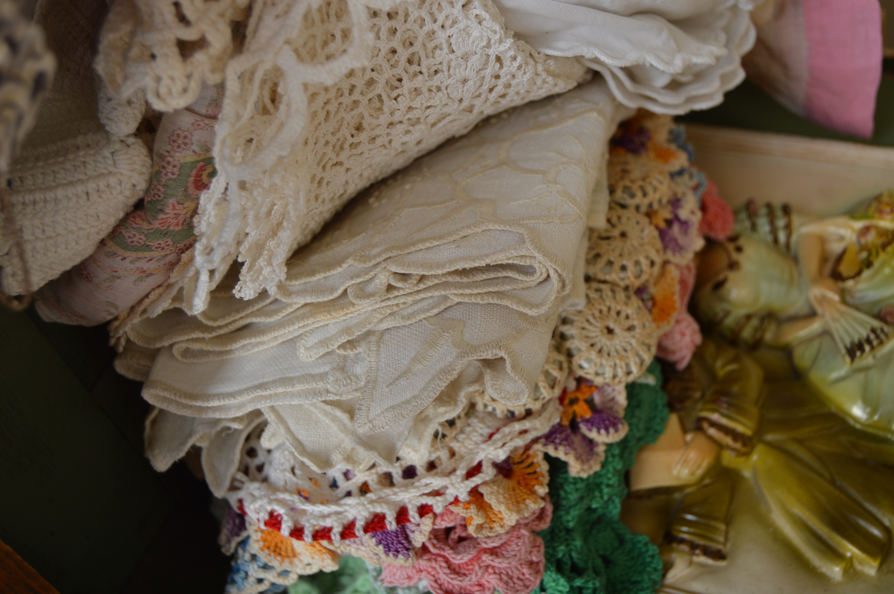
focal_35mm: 48
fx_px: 1191
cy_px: 297
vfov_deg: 28.0
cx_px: 447
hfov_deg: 41.1
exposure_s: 1/200
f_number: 4.5
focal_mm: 32
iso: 200
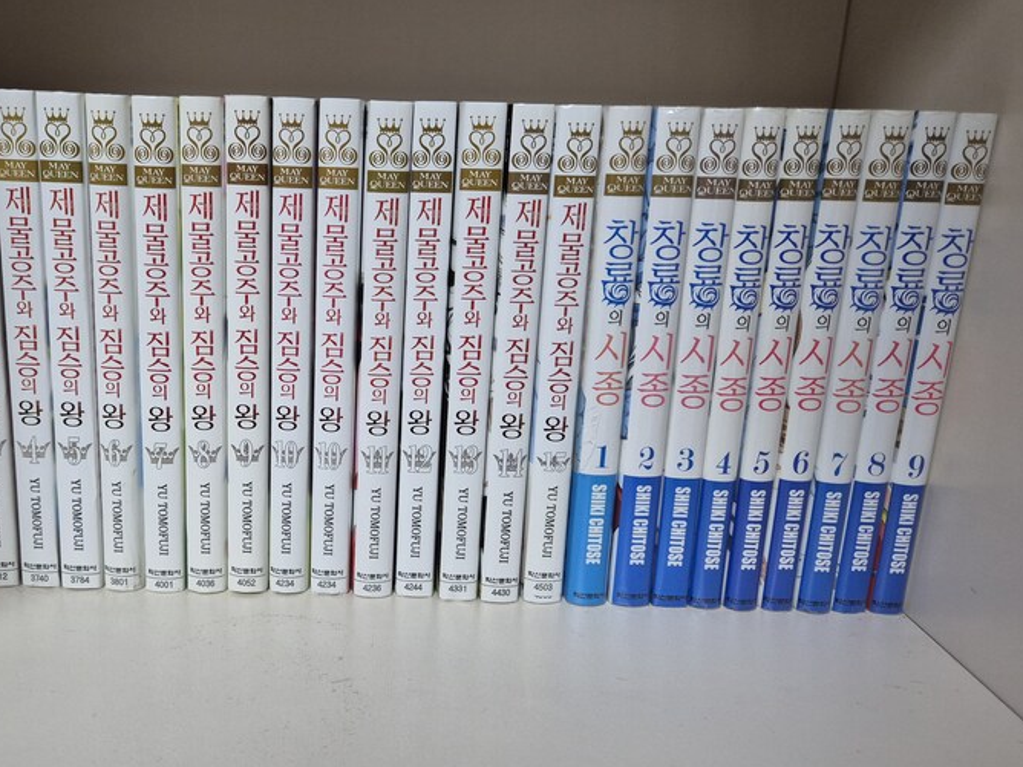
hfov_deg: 57.2
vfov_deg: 45.4
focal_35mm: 31
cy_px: 417
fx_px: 916
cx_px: 349
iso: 320
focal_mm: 5.4
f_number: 1.8
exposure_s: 1/120
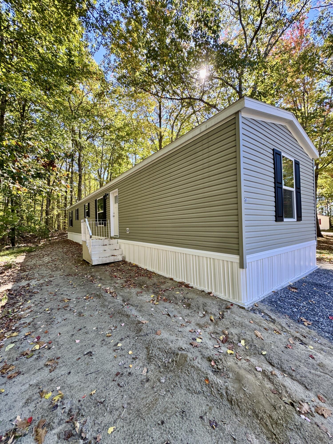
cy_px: 222
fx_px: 180
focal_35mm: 14
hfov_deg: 85.7
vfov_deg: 102.1
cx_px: 166
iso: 50
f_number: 2.2
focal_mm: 2.22
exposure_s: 1/99
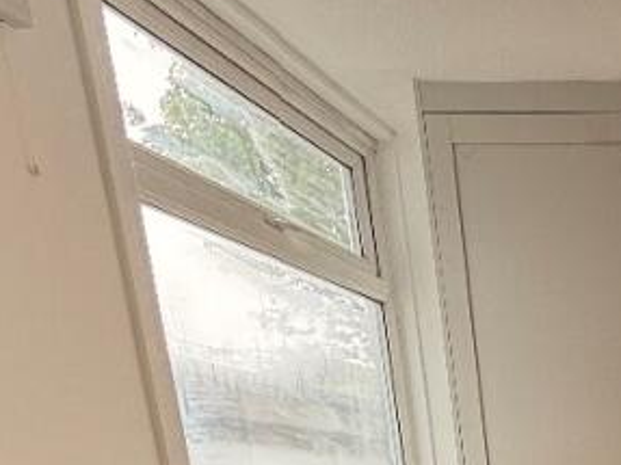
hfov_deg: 29.8
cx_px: 827
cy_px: 761
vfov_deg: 22.1
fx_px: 897
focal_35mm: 50
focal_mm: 2.22
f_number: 2.2
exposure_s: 1/168
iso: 64
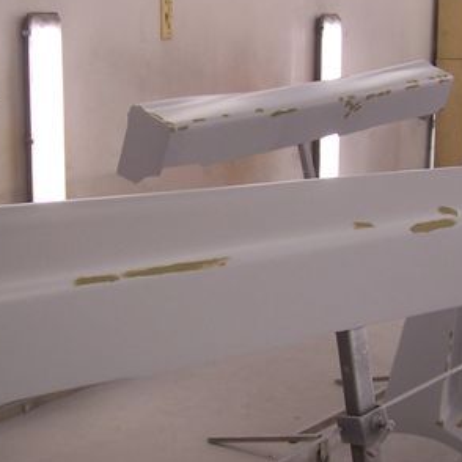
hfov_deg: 23.6
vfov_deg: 23.7
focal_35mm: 73
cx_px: 178
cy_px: 255
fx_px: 1102
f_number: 2.8
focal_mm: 6.3
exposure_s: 1/30
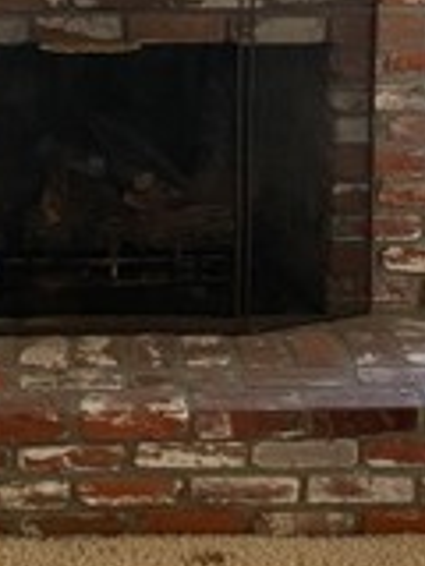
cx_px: 117
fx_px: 1702
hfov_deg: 14.2
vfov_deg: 18.8
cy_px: 145
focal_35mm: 104
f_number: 1.8
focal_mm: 4.25
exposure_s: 1/60
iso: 250
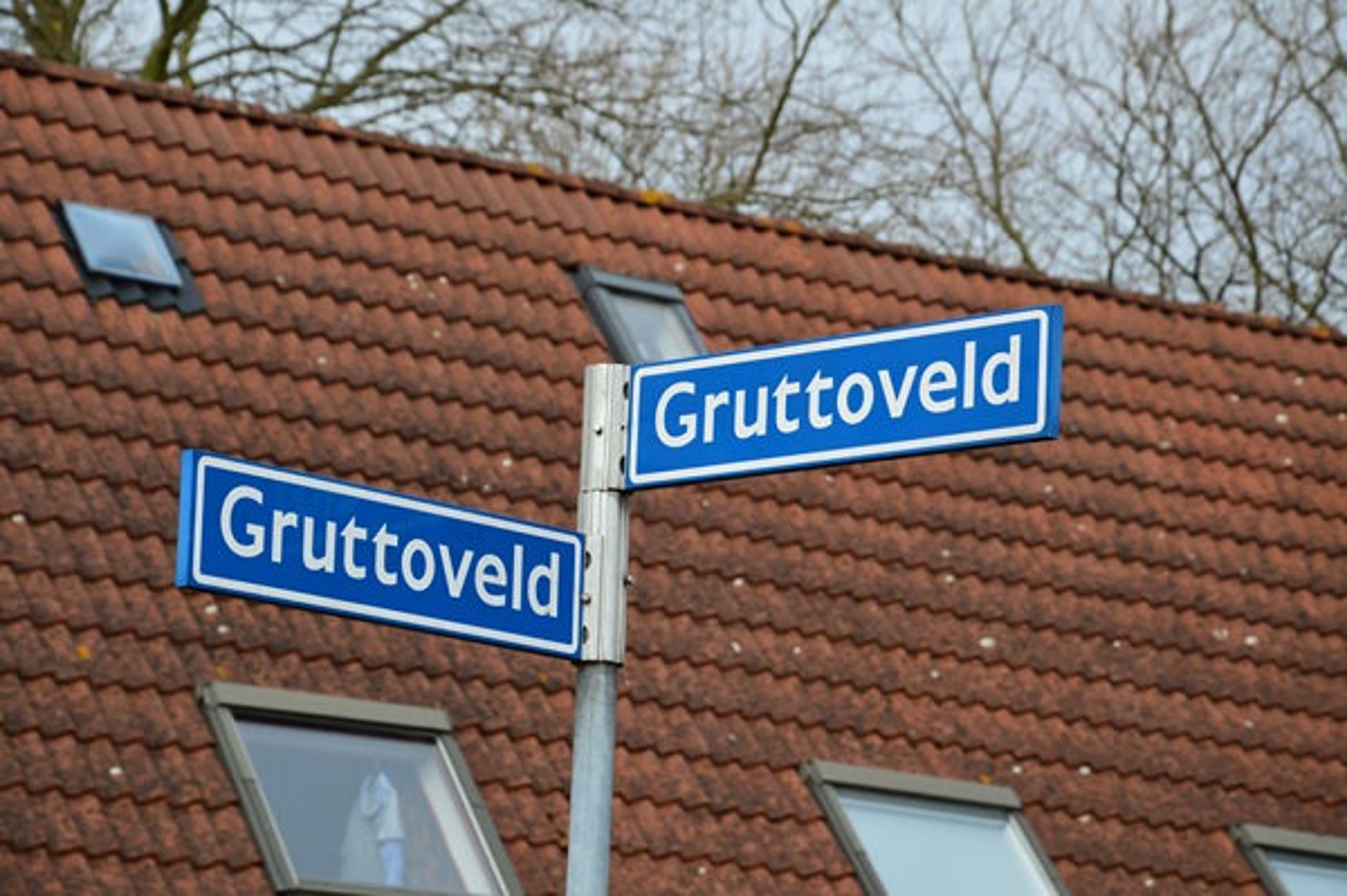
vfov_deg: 10.1
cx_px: 674
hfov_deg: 15.2
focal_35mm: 135
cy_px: 448
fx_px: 5047
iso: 400
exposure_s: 1/800
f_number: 7.1
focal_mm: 90
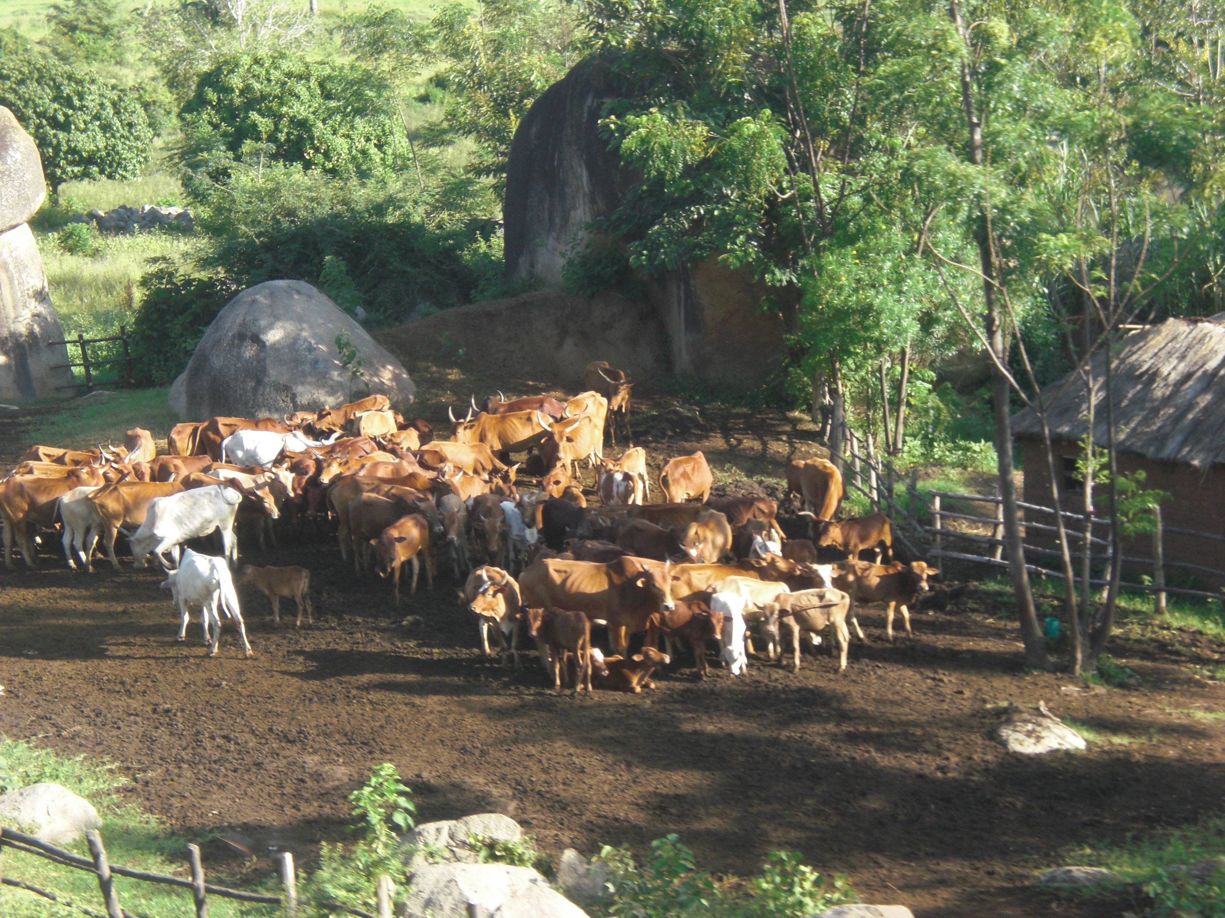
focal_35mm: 100
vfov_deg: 14.8
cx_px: 612
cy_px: 459
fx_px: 3539
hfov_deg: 19.6
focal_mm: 16.51
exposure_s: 1/160
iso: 100
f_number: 5.4
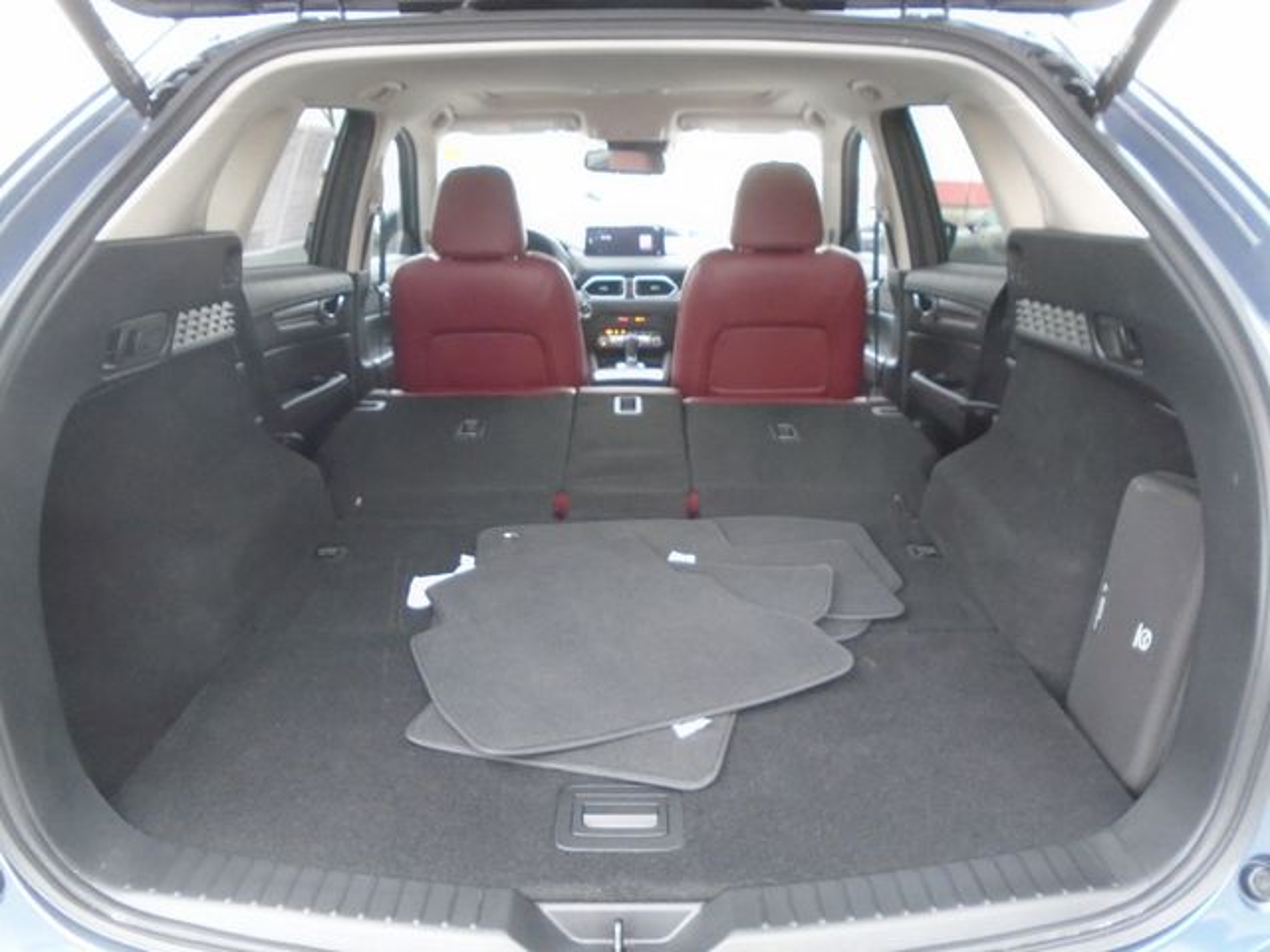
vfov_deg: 53.1
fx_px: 954
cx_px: 635
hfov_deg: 67.3
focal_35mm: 26
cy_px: 476
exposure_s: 1/20
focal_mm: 4.6
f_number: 3.2
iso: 400
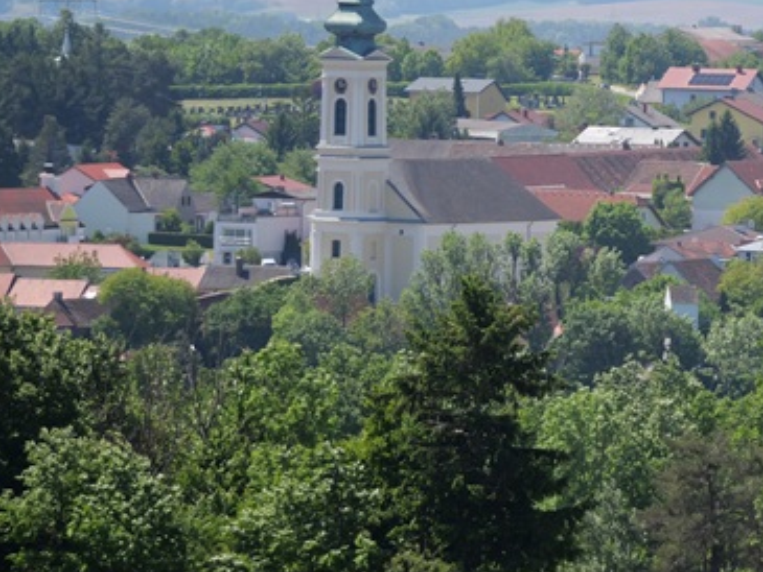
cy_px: 171
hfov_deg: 4.5
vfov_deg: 3.4
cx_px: 669
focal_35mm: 438
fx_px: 9657
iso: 100
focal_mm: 100
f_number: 4
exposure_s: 1/500
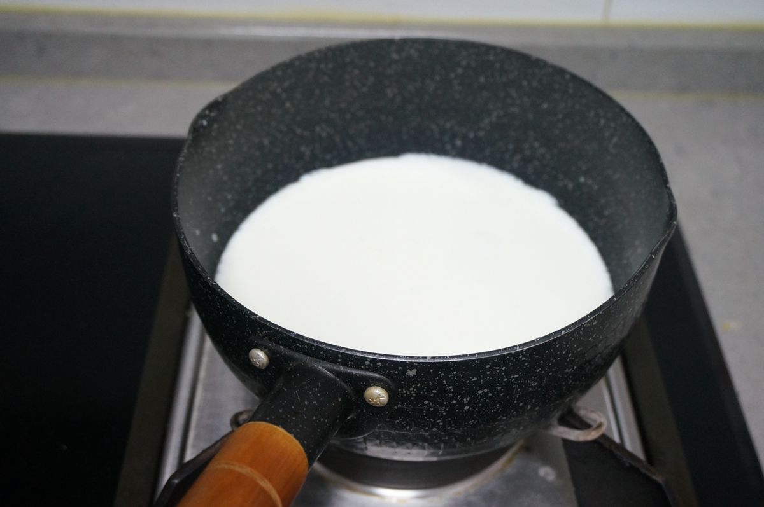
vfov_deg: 31.8
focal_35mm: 42
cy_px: 254
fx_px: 890
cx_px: 382
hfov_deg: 46.4
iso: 1250
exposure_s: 1/60
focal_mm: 28
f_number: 4.5
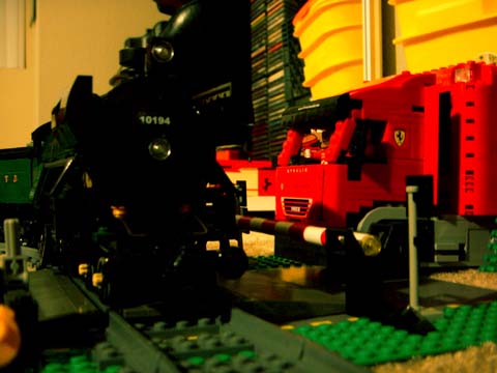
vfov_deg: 30.9
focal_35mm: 47
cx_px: 248
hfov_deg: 40.4
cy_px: 186
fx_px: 675
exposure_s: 1/1.6
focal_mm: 7.9
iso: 400
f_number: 3.4
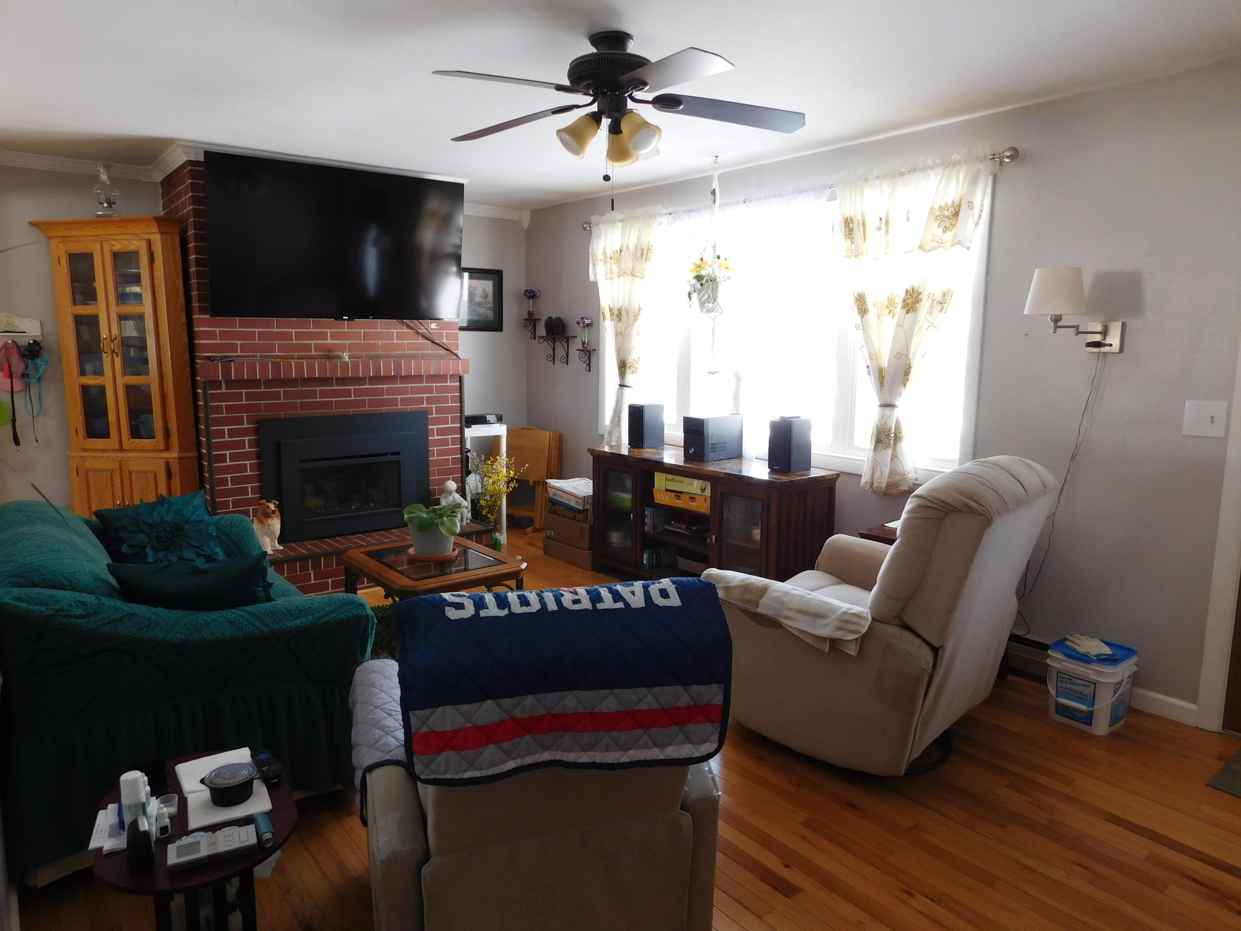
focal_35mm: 23
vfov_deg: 58.9
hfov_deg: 73.9
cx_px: 620
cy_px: 466
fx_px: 825
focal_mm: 4
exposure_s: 1/40
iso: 125
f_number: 3
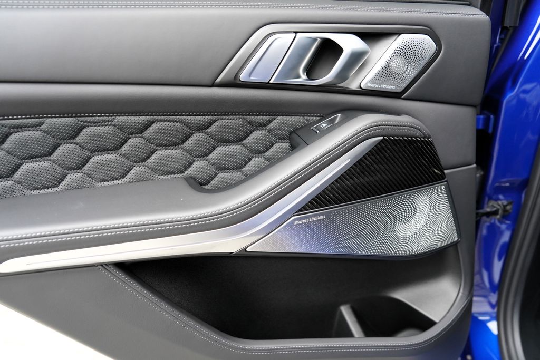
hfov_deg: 73.7
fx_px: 360
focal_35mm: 24
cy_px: 180
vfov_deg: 53.1
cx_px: 270
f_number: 4
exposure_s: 1/160
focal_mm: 24
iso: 1600
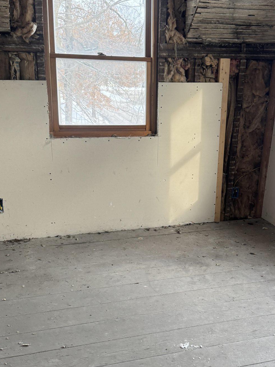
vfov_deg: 44.7
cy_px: 204
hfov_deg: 34.2
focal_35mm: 42
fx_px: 445
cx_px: 162
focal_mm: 6.76
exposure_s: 1/128
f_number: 1.78
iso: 100
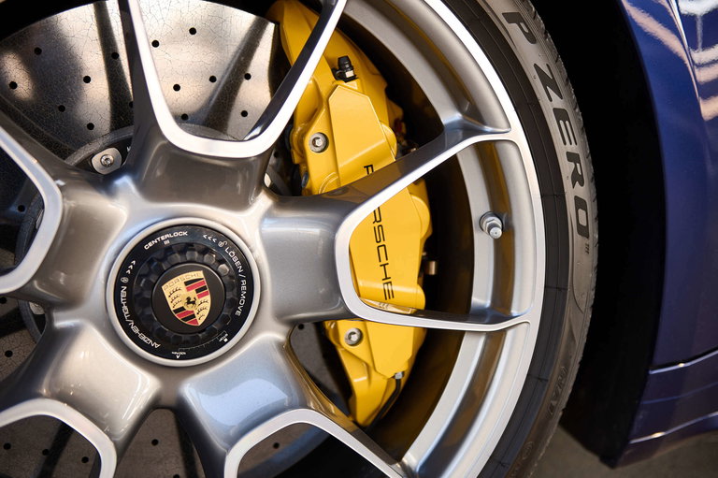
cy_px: 239
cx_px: 359
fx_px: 997
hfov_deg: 39.6
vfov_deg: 27.0
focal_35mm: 50
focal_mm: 50
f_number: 2.8
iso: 160
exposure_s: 1/200
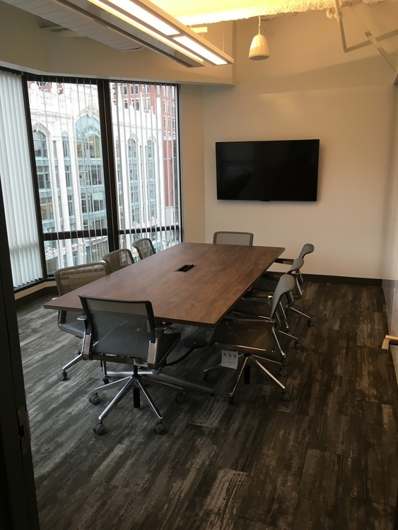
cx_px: 199
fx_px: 444
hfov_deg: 48.3
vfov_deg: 61.6
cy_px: 265
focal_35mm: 29
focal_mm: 4.15
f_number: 2.2
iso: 32
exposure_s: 1/30
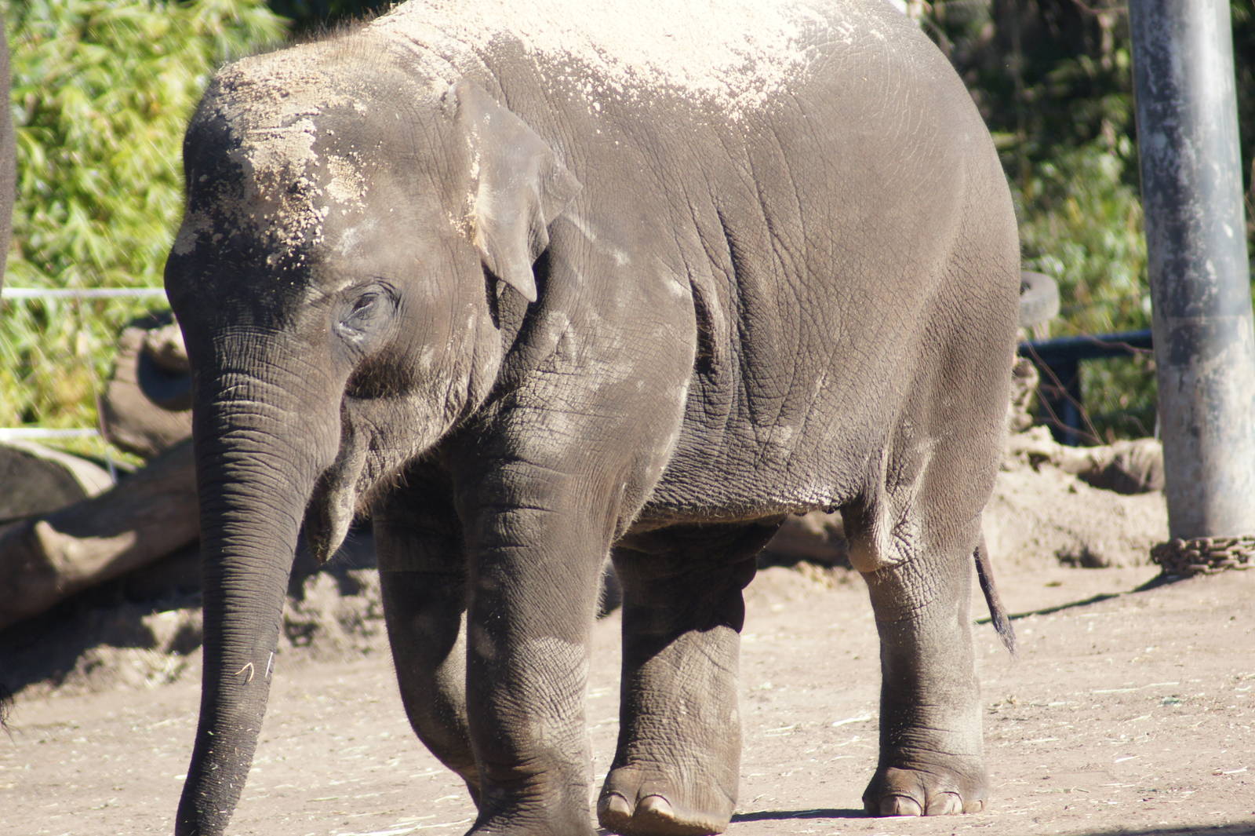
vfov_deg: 3.1
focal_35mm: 450
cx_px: 628
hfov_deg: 4.6
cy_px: 418
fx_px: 15679
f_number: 5.6
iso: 400
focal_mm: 300
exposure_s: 1/400
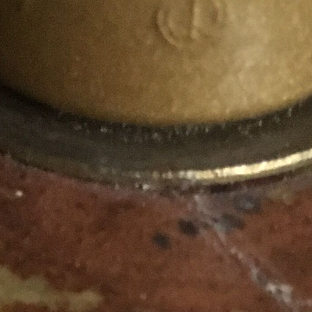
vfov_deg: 10.7
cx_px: 49
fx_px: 1509
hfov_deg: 11.7
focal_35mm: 148
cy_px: 655
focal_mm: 4.15
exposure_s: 1/17
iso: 320
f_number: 2.2
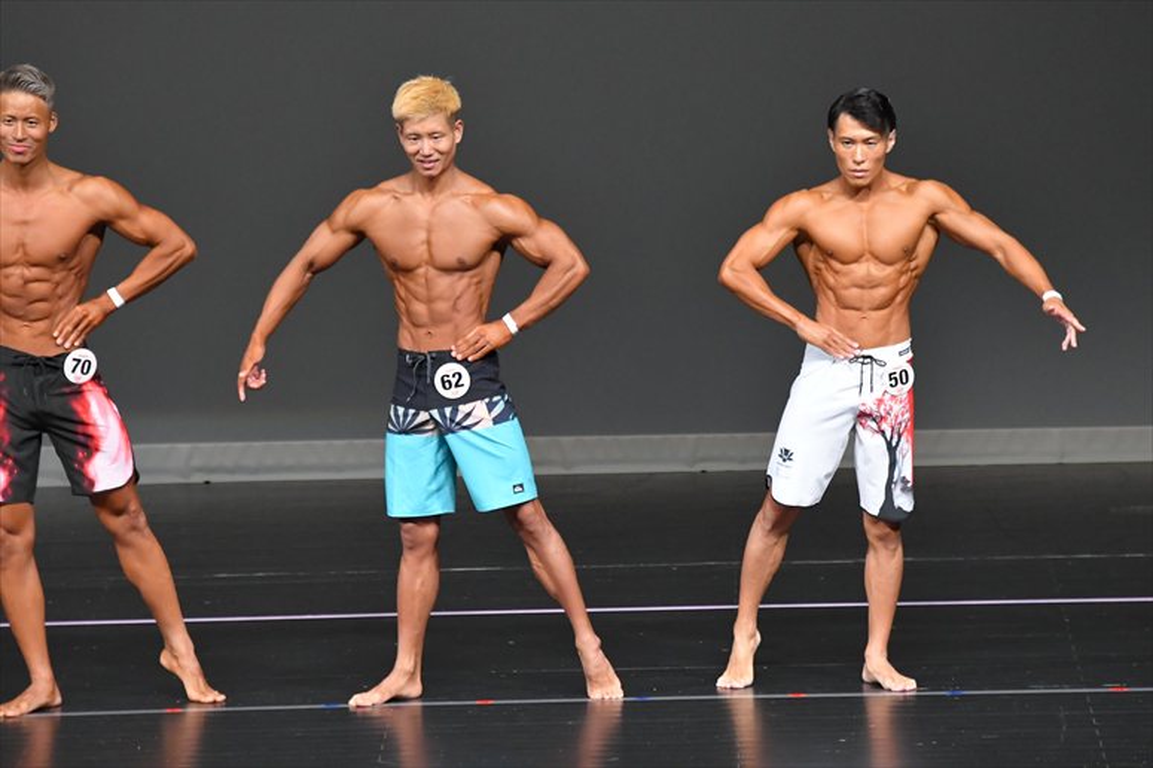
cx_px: 576
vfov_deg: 4.6
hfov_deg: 6.9
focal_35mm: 300
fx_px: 9604
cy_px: 384
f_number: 5.6
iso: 4000
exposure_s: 1/400
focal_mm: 200
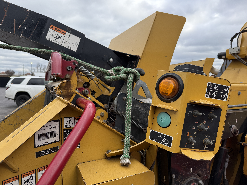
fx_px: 171
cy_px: 92
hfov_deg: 71.6
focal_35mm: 24
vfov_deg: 56.8
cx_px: 124
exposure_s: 1/1271
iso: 100
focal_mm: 6.76
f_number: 1.78
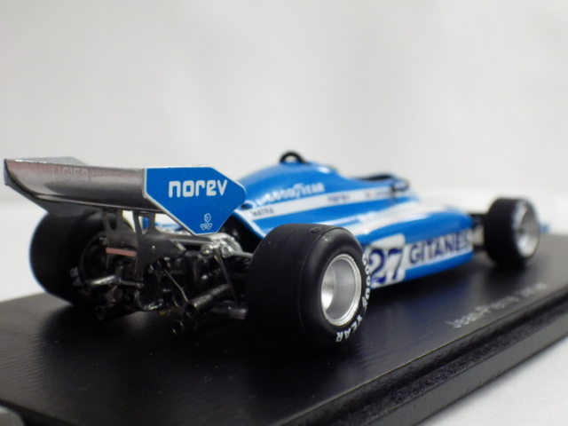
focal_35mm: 59
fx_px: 968
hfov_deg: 32.7
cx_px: 284
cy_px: 213
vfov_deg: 24.8
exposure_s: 1/60
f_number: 4
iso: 640
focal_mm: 10.7
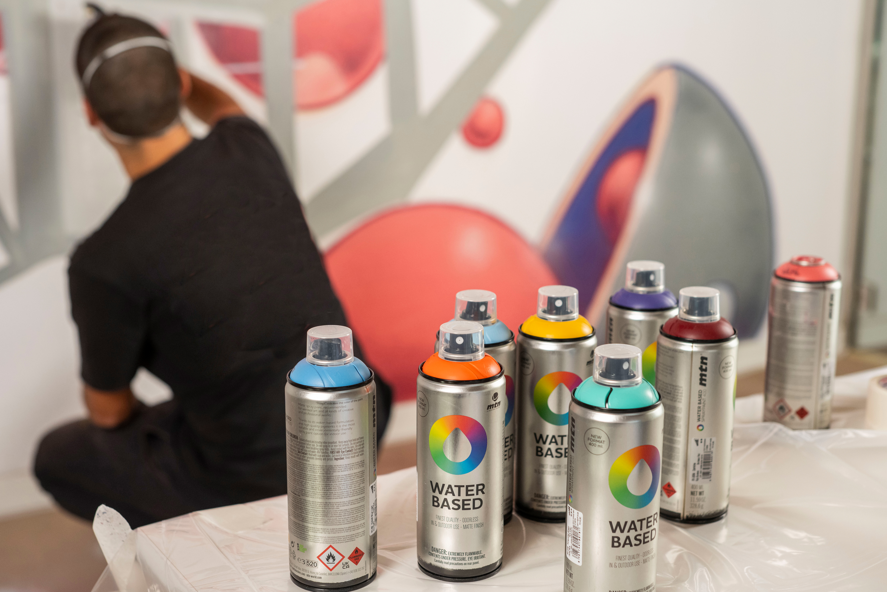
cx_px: 444
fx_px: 1232
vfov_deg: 27.0
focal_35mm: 50
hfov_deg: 39.6
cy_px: 296
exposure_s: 1/200
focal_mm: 50
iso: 800
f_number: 4
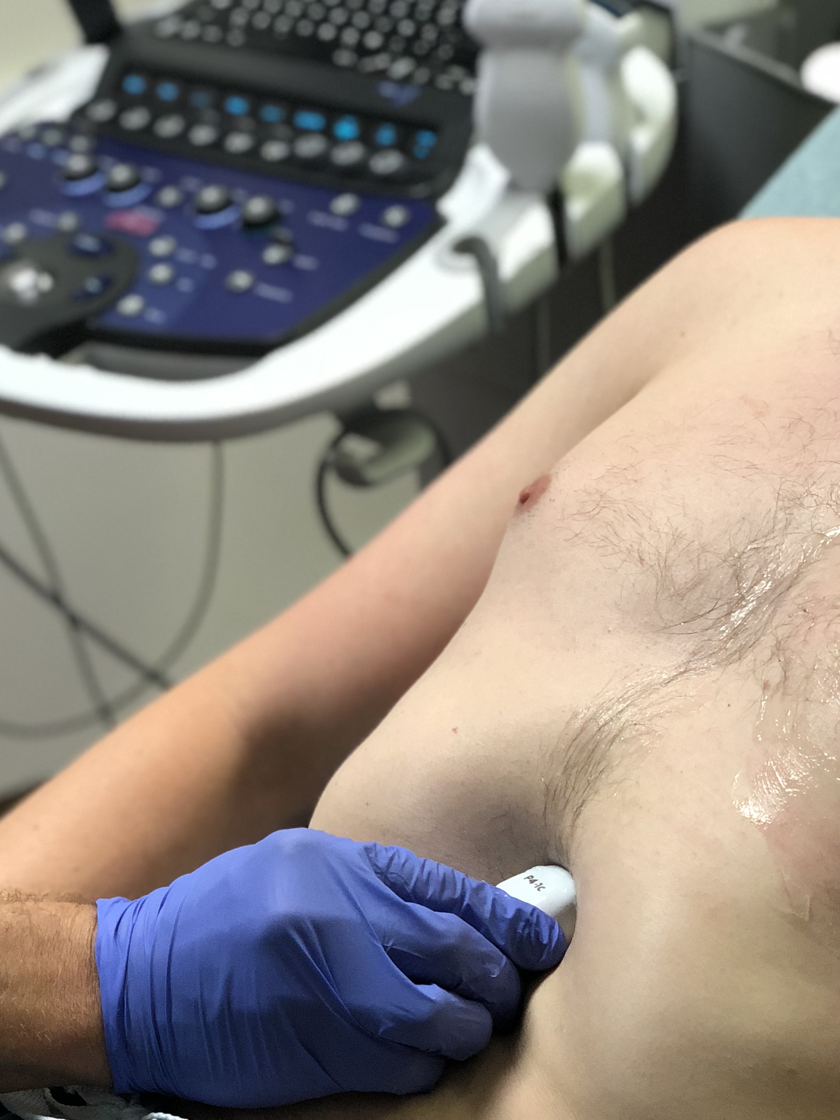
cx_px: 557
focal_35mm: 81
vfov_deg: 23.8
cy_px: 863
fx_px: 2621
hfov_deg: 18.2
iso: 100
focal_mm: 6
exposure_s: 1/55
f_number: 2.4
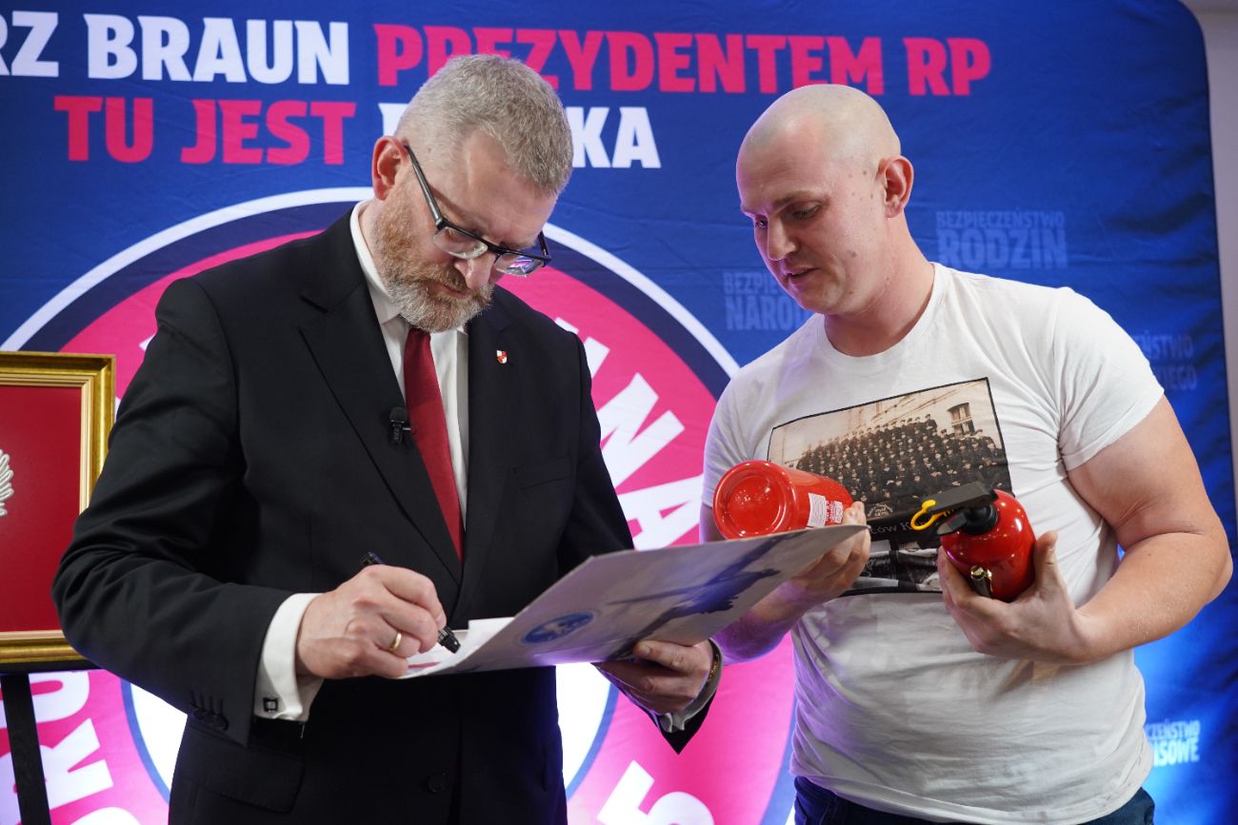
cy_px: 412
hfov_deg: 50.7
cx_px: 619
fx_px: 1307
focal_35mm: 38
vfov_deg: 35.1
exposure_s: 1/125
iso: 2000
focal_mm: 38
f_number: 4.5
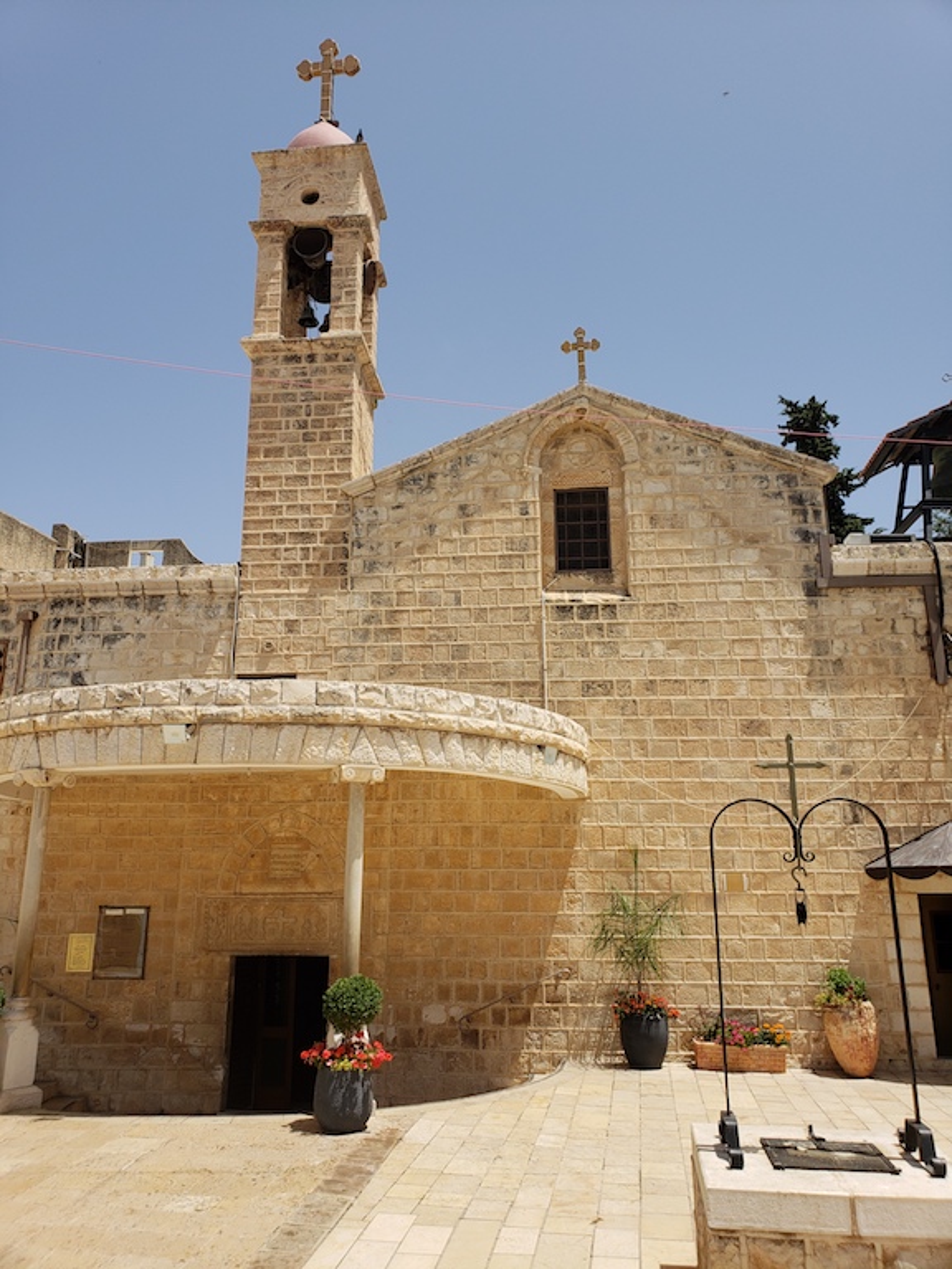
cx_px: 476
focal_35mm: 26
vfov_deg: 67.3
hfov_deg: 53.1
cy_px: 634
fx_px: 953
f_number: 2.4
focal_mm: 4.3
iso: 50
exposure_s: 1/1593
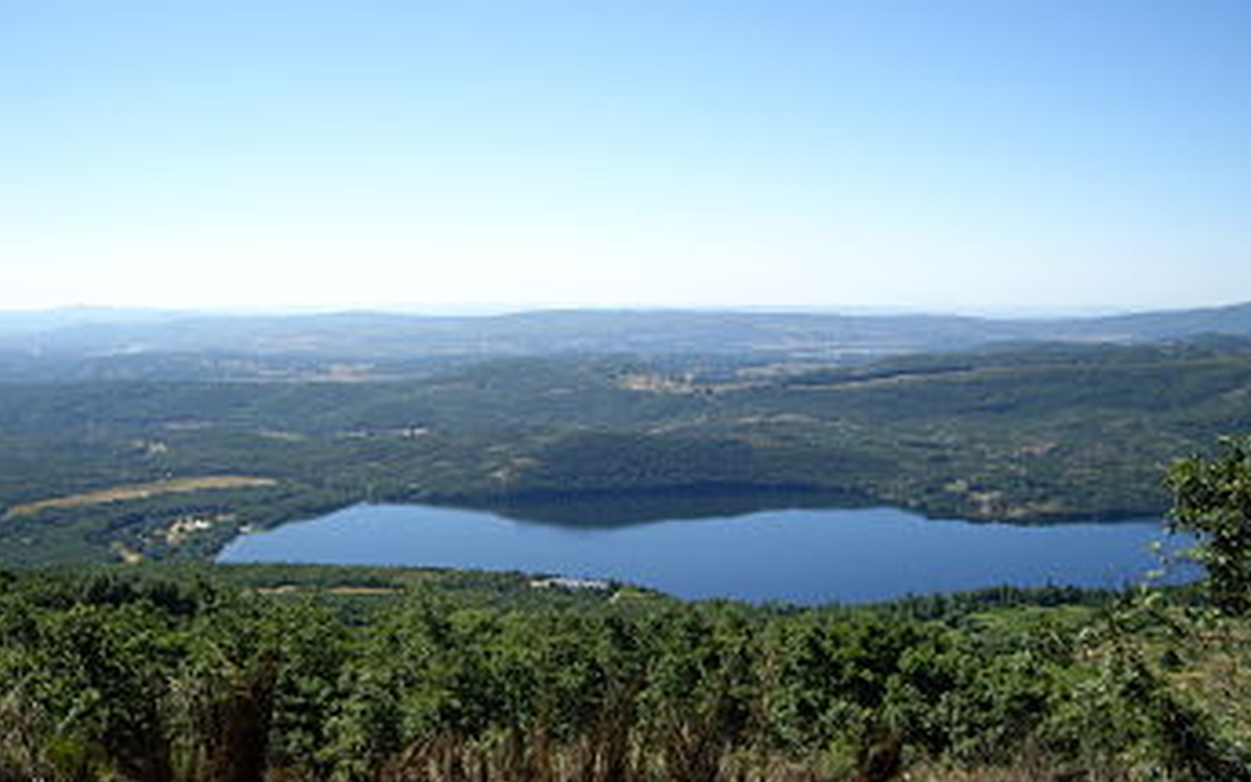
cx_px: 633
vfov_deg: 31.2
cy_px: 402
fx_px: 1398
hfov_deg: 48.2
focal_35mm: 41
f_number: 4.3
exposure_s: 1/320
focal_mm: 6.2
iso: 50
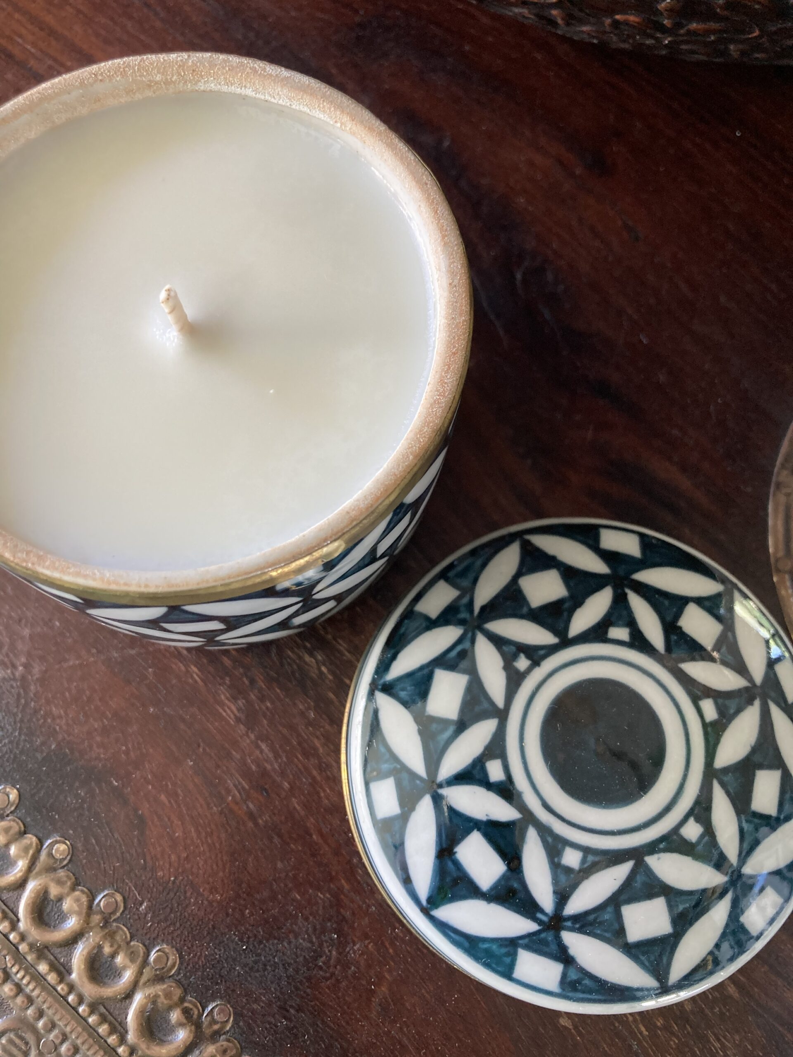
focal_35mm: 28
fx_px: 855
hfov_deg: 49.7
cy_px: 528
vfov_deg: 63.4
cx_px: 396
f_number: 1.8
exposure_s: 1/60
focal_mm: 3.99
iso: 100
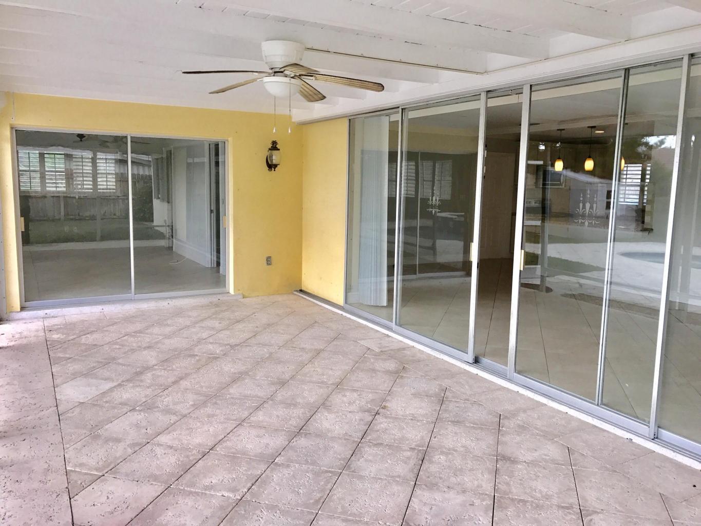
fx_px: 567
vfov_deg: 49.8
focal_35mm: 28
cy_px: 263
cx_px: 350
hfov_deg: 63.4
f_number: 1.8
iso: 20
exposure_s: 1/298
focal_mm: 3.99
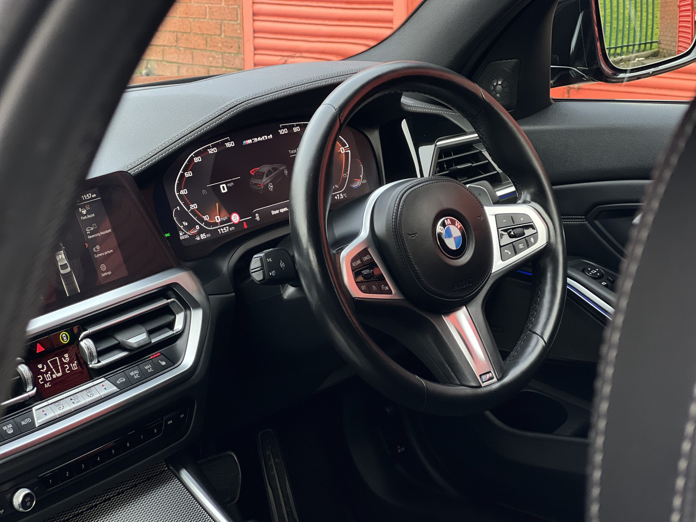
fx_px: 1548
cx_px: 348
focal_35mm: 77
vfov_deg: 19.1
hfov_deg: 25.3
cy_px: 261
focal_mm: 9
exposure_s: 1/121
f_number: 2.8
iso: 160
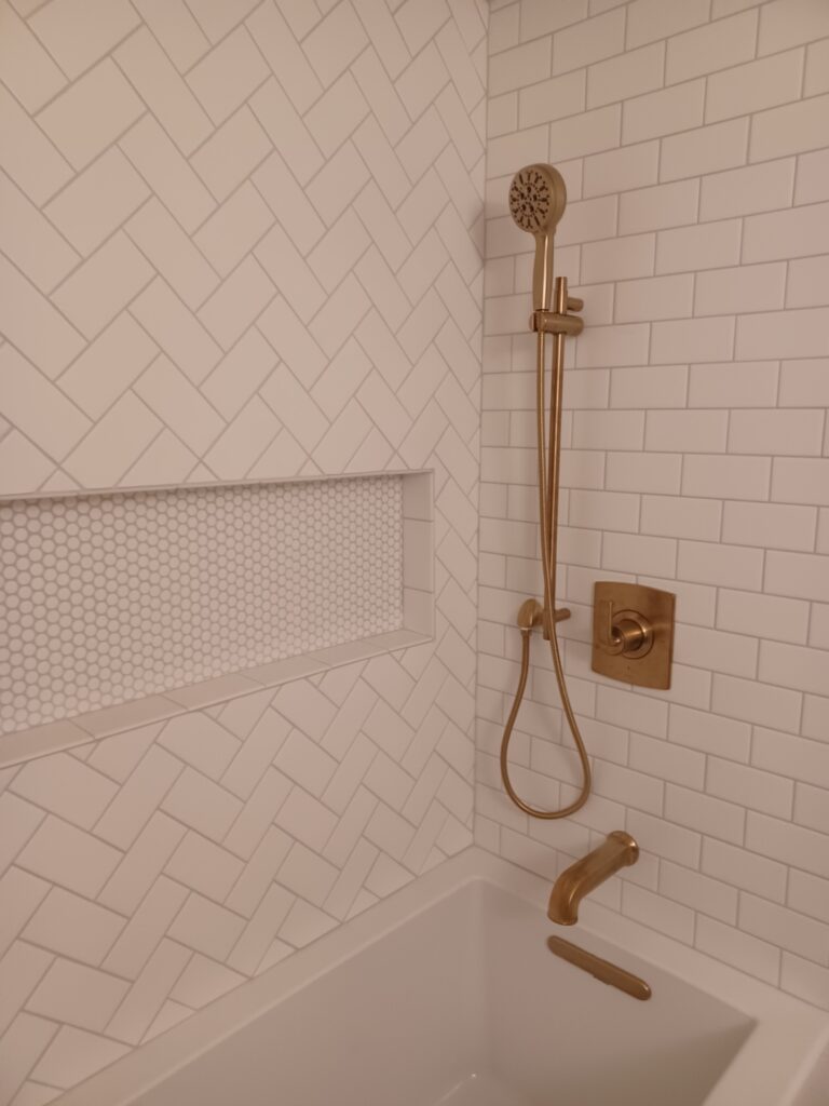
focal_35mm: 25
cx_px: 414
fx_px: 798
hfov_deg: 54.9
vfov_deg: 69.4
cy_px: 553
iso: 400
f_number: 1.8
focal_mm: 4.6
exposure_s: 1/33
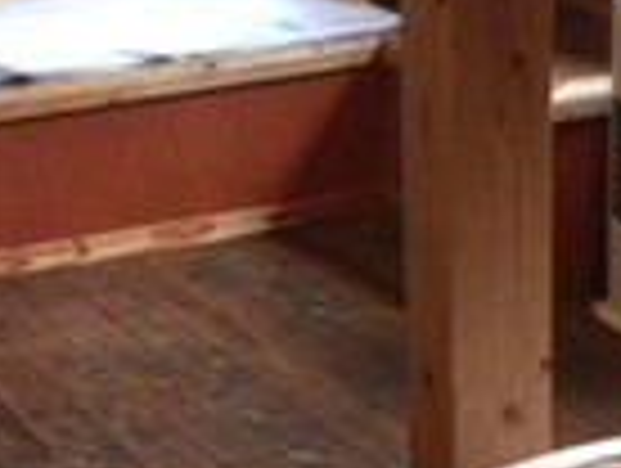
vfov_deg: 11.7
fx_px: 2264
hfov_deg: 14.9
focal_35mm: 126
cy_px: 450
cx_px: -198
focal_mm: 4.15
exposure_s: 1/15
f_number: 2.2
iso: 32
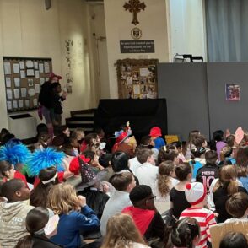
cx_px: 283
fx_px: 543
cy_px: 134
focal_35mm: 67
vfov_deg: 25.7
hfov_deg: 23.8
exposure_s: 1/50
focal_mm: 3
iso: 125
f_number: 1.8
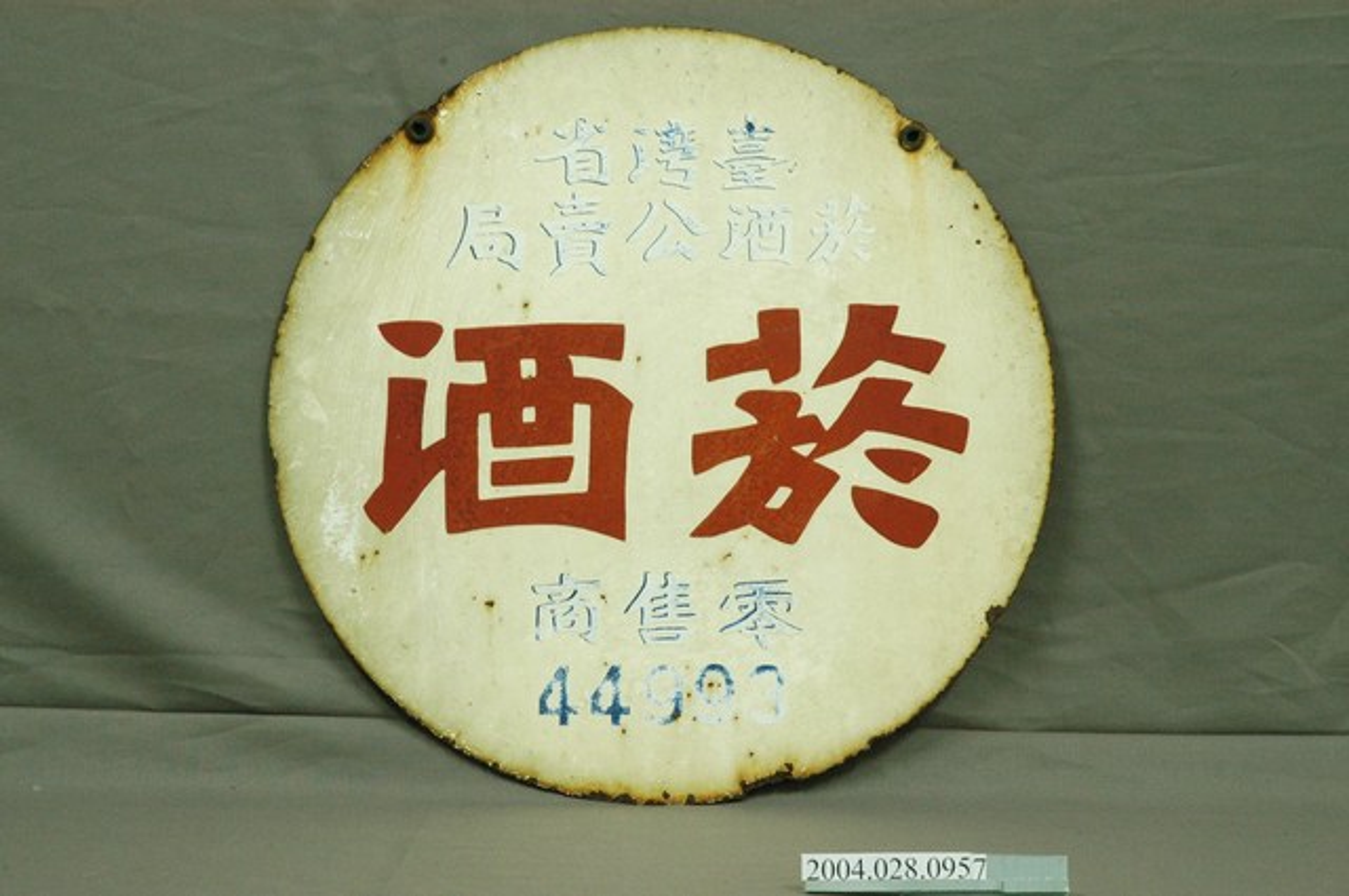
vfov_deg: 13.0
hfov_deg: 19.5
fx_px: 3930
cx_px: 674
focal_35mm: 105
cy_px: 448
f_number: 9
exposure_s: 1/10
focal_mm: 70
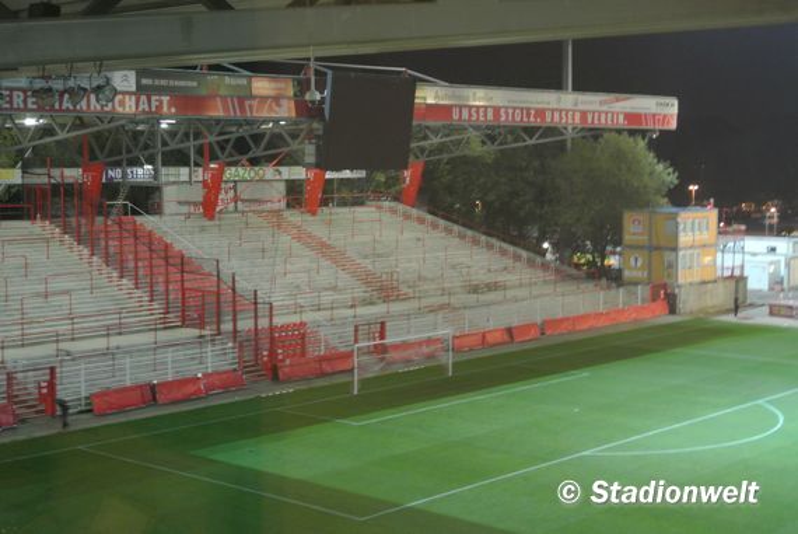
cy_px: 267
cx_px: 399
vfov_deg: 23.0
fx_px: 1309
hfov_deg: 33.9
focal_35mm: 59
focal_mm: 21.9
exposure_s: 1/2.5
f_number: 5
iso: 800
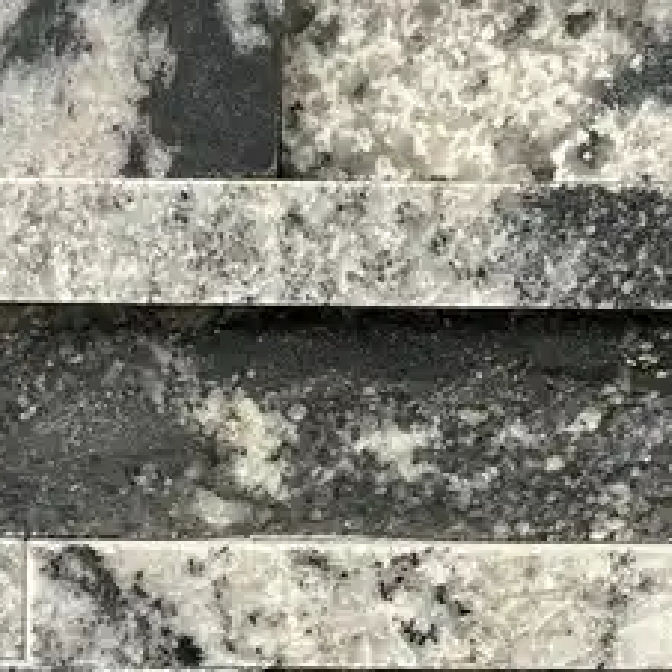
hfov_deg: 10.6
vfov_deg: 10.6
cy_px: 699
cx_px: -54
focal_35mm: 163
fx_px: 3580
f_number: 1.6
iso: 64
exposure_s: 1/50
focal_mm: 5.96
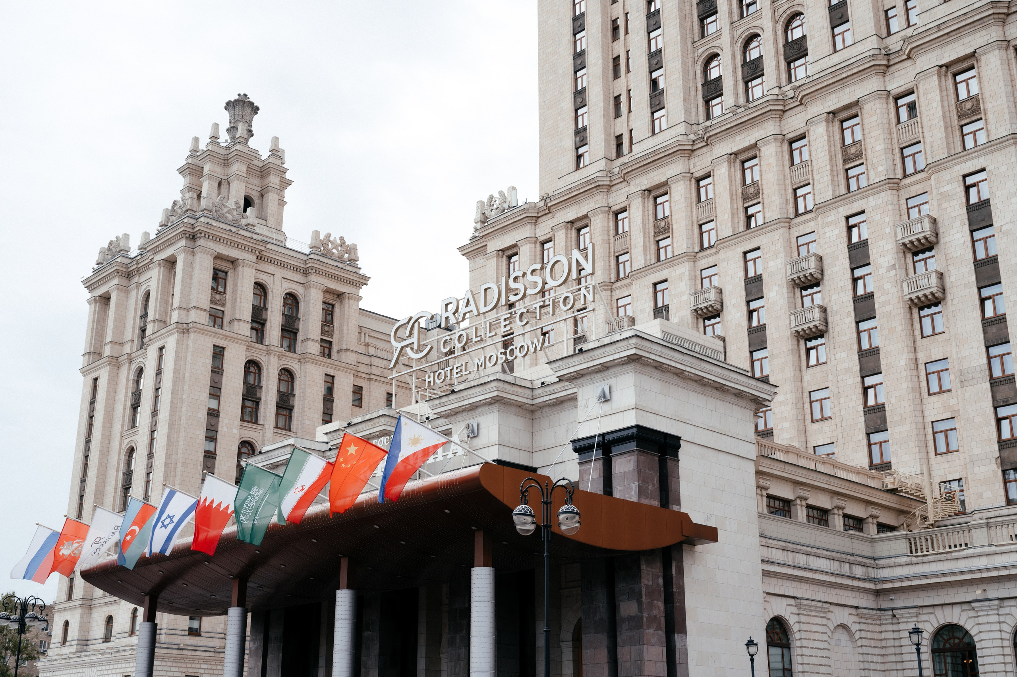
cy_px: 338
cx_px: 508
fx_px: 1129
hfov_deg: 48.5
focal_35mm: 40
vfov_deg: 33.4
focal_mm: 40
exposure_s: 1/200
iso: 100
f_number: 6.3
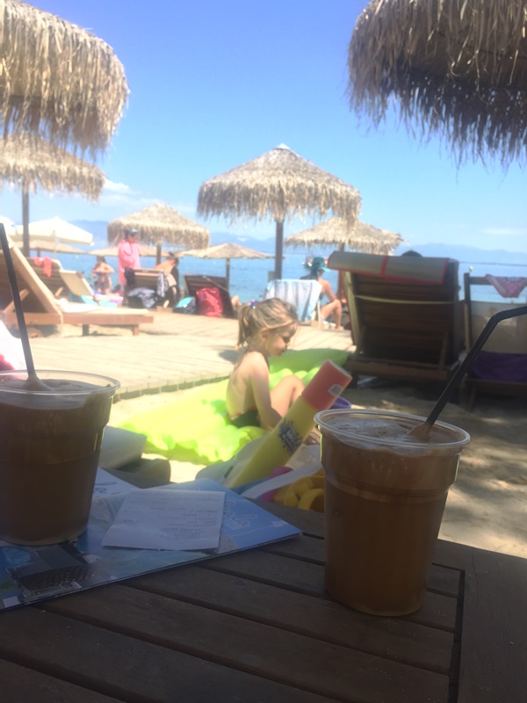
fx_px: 589
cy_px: 352
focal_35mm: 29
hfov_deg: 48.2
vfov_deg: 61.7
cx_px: 264
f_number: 2.2
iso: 32
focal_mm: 4.15
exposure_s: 1/425
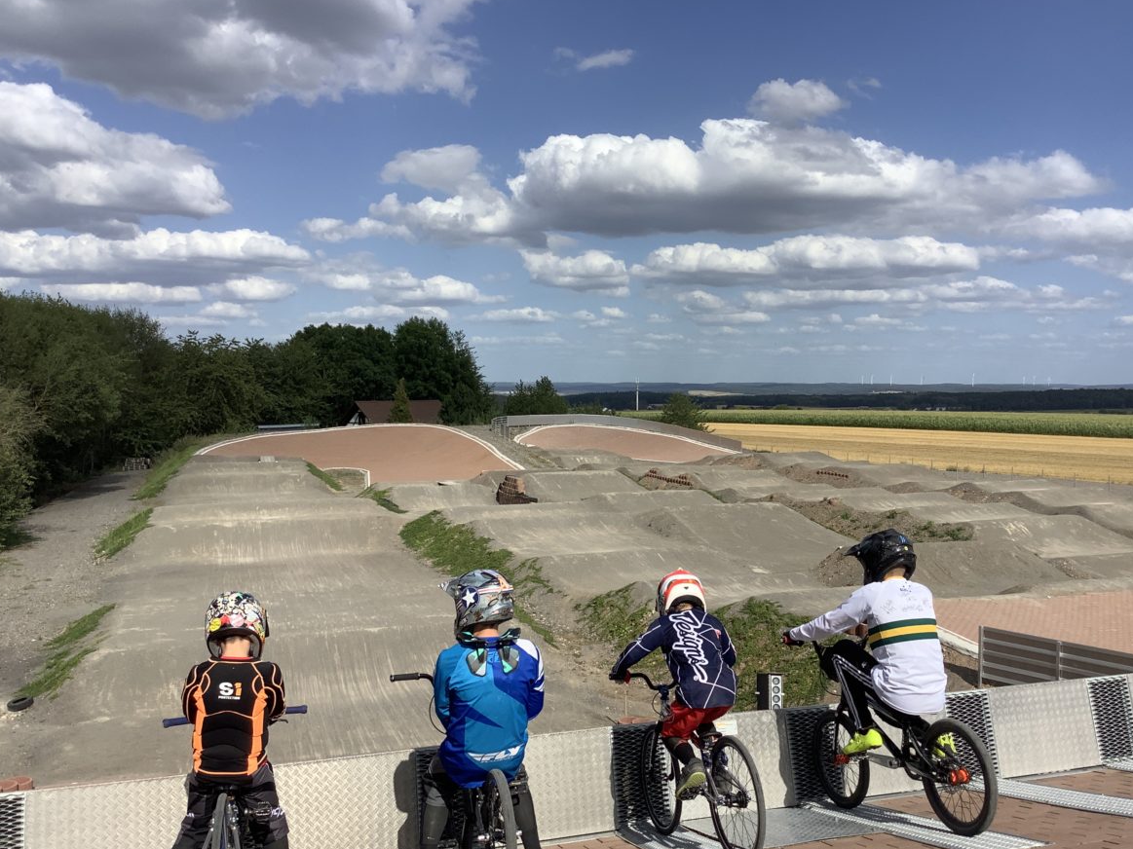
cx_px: 569
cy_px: 429
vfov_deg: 44.2
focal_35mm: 32
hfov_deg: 56.8
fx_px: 1047
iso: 25
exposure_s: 1/2262
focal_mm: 3.3
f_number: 2.4
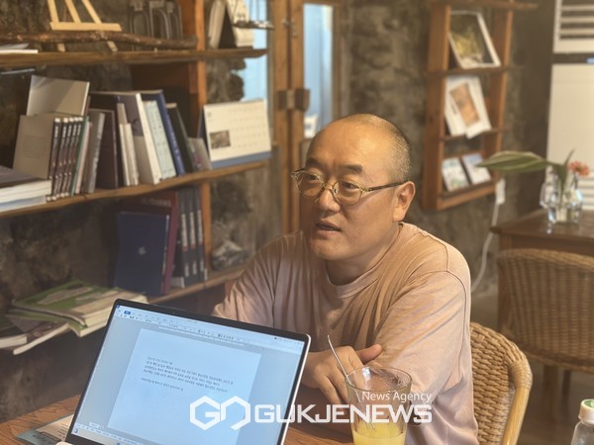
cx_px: 297
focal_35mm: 48
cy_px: 222
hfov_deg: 39.7
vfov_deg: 30.3
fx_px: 824
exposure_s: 1/40
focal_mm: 6.86
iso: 320
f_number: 1.78
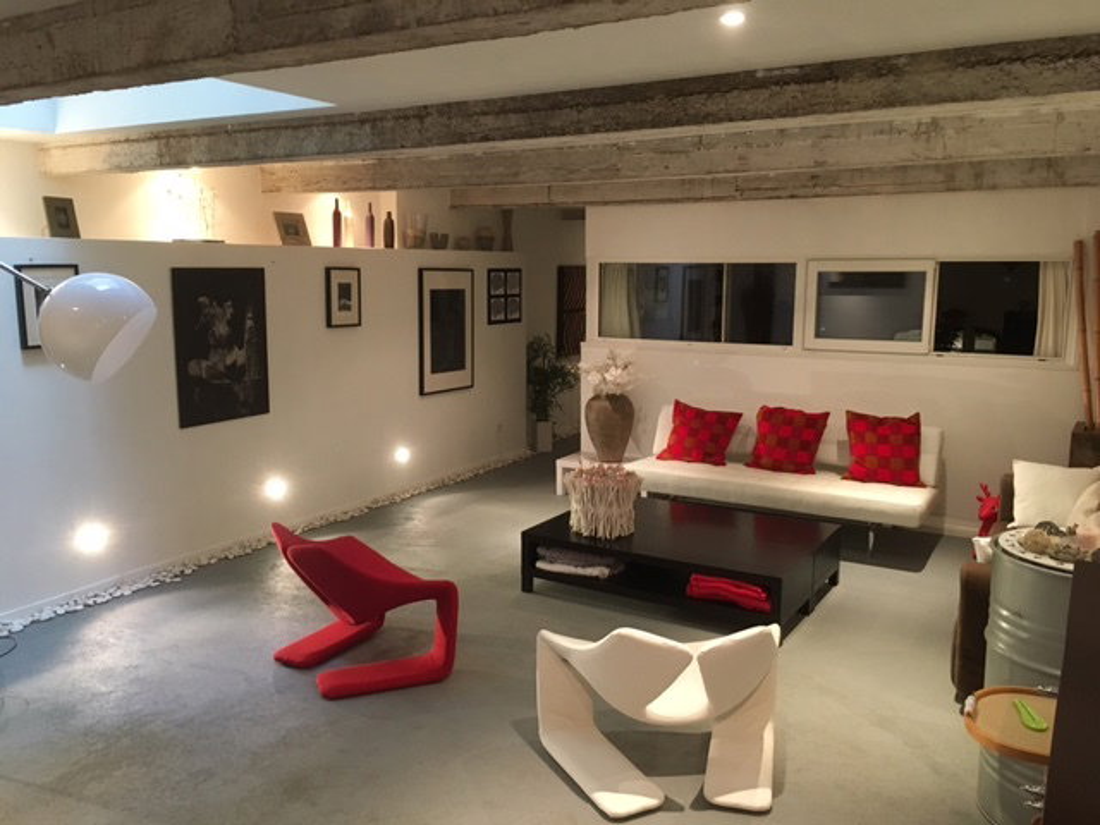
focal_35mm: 29
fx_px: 922
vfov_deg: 48.2
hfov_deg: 61.7
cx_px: 550
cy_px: 412
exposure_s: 1/33
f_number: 2.2
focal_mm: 4.15
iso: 200
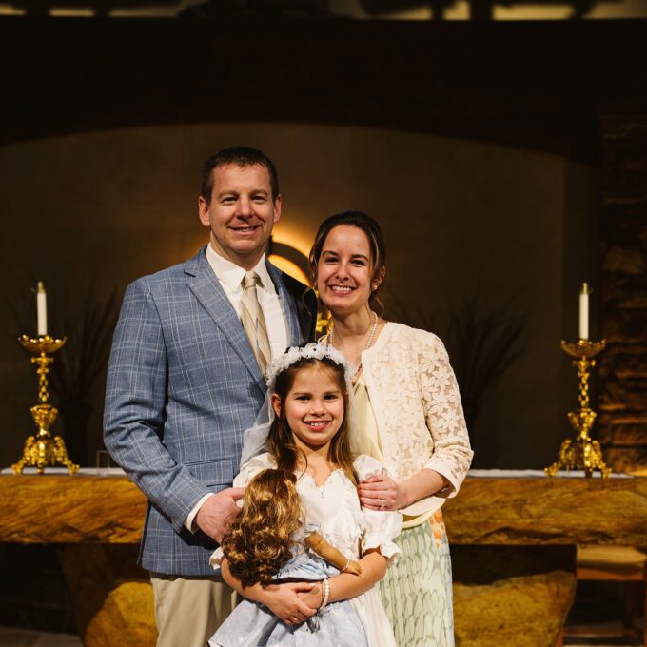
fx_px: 2030
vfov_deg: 18.1
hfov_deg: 18.1
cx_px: 324
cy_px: 324
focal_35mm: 96
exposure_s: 1/320
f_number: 4.5
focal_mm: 75
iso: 1600
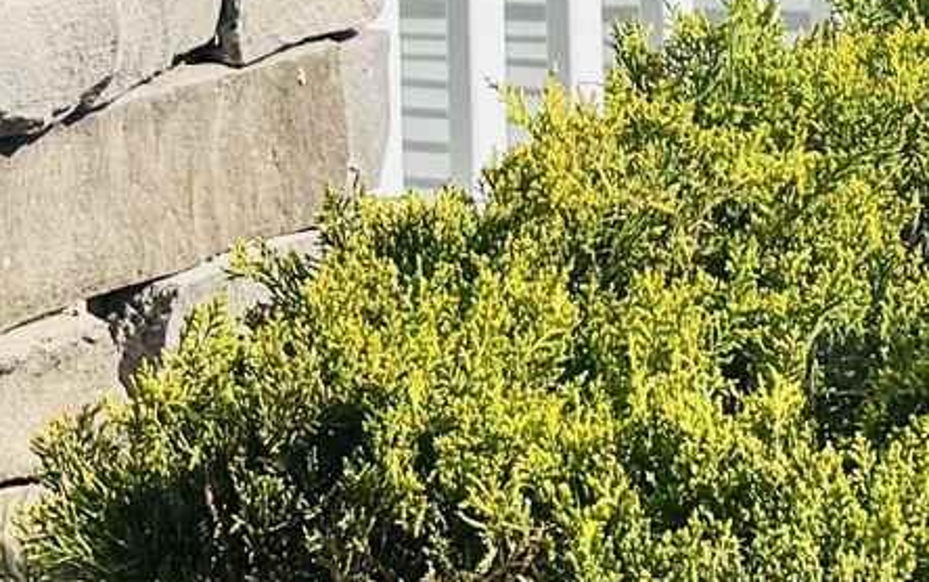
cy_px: -668
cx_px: 262
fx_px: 4458
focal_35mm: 176
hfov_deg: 11.9
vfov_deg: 7.1
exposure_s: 1/5348
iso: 80
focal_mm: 6.76
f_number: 1.78
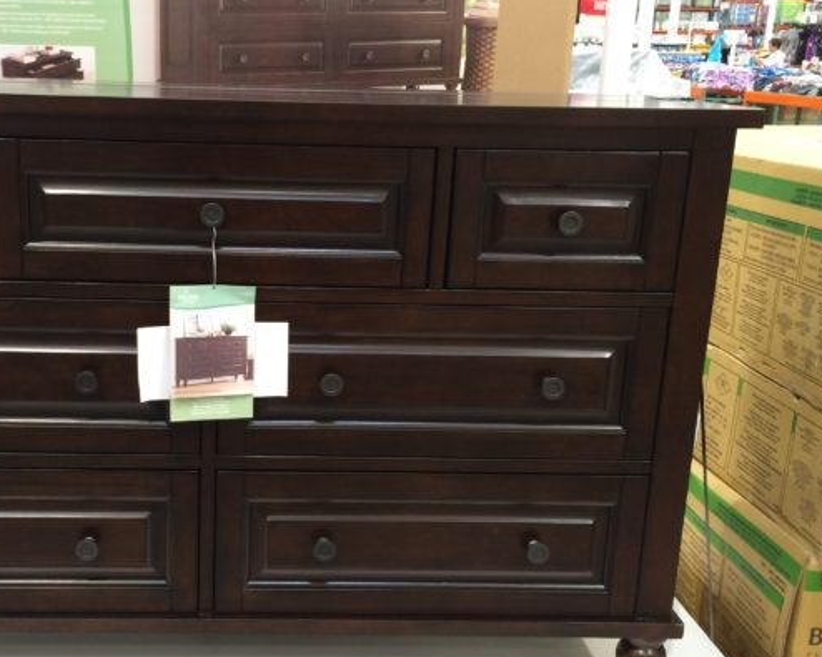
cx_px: 271
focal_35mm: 44
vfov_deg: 34.1
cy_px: 331
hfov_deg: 41.5
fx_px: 1070
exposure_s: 1/33
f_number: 2.2
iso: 100
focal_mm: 4.15
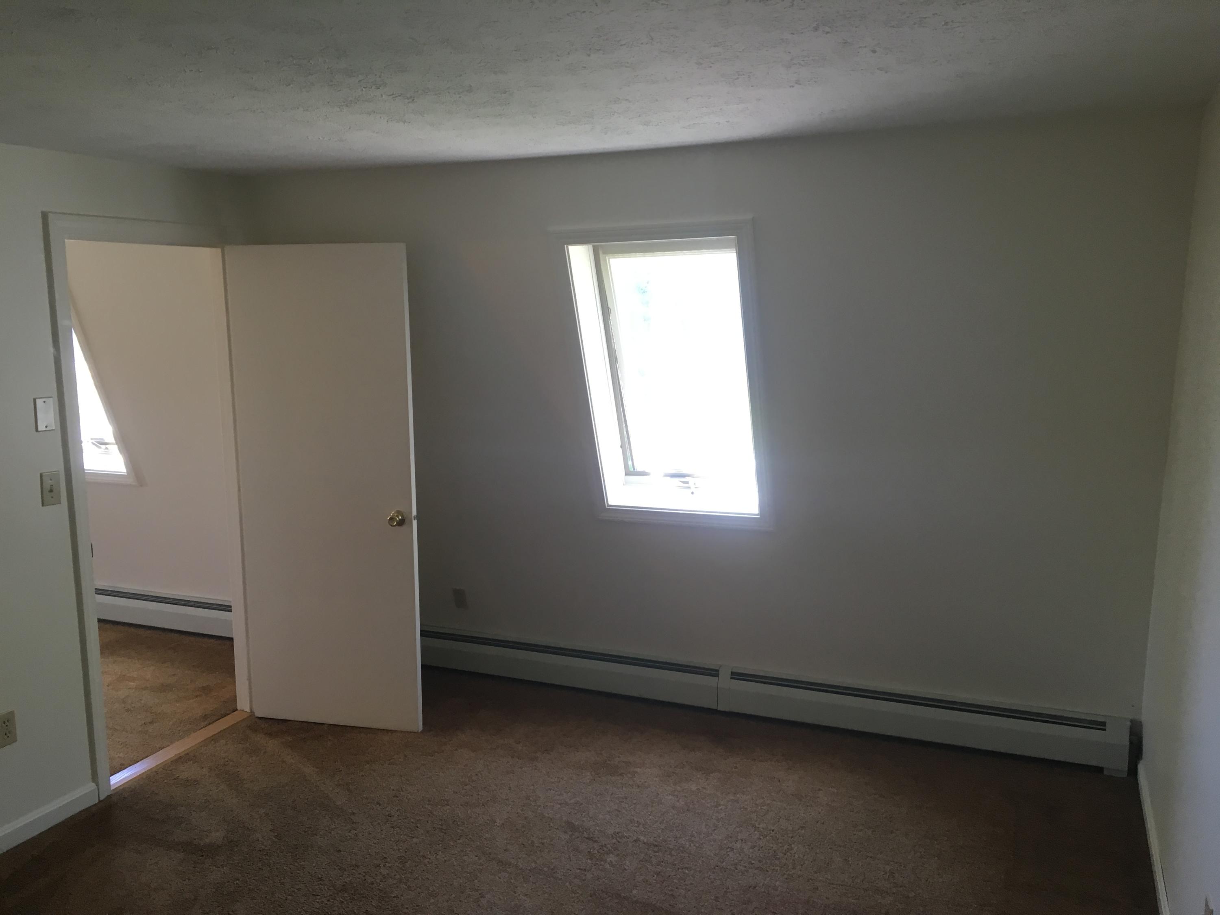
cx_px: 610
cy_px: 458
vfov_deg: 48.2
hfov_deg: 61.7
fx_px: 1022
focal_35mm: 29
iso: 50
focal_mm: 4.15
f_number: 2.2
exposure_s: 1/30
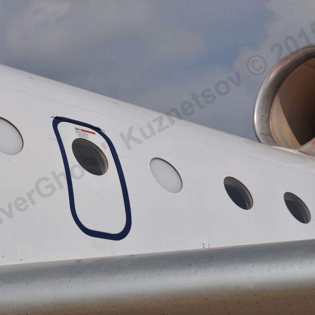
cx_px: 98
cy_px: 158
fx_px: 999
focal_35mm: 97
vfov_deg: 17.9
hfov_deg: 17.9
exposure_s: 1/1600
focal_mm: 50
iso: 200
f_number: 8
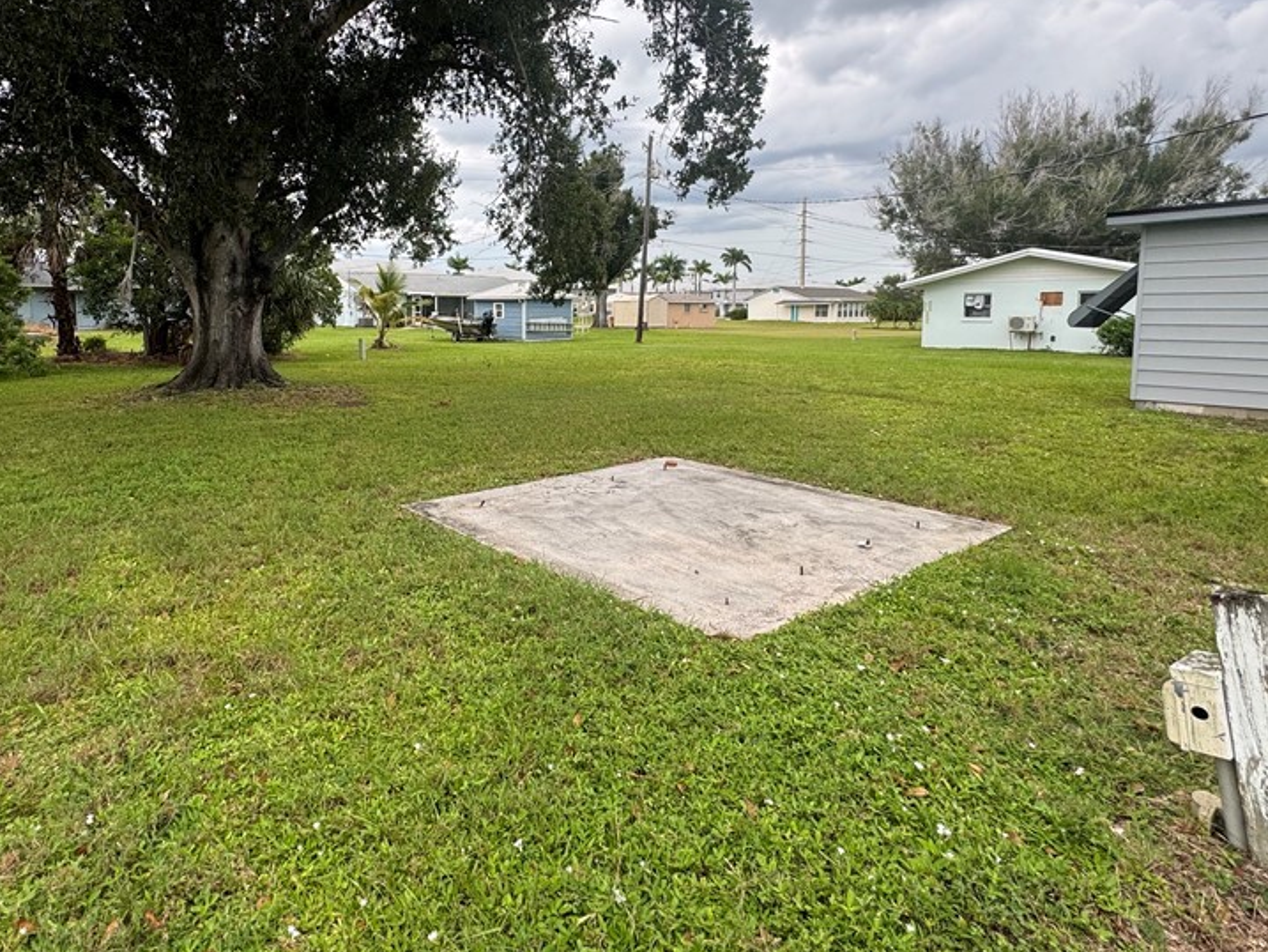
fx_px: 733
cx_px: 508
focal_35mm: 20
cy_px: 372
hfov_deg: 80.8
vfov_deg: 65.2
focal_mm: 2.22
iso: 40
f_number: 2.2
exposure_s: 1/312
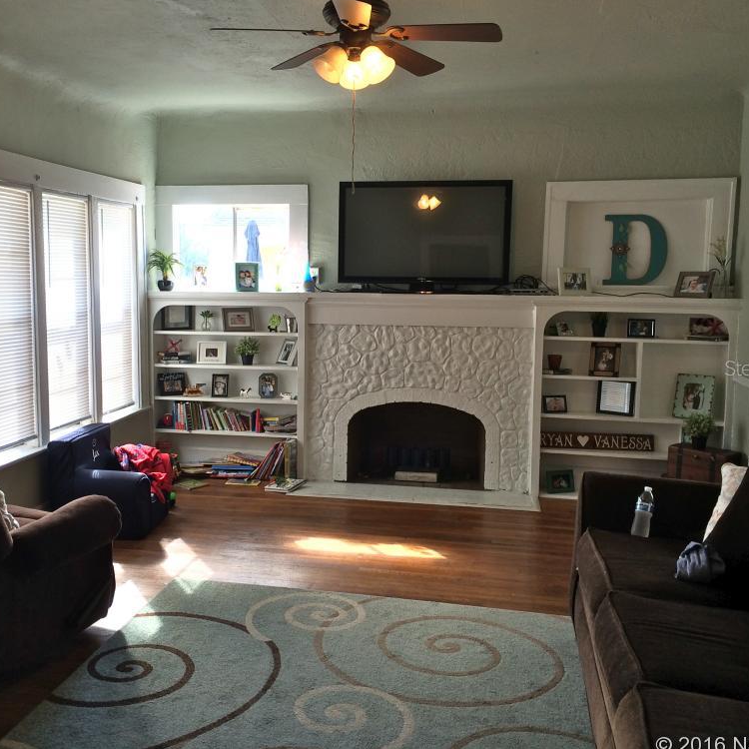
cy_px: 368
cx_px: 308
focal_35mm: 35
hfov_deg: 47.0
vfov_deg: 47.2
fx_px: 857
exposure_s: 1/60
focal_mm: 4.15
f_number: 2.2
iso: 32
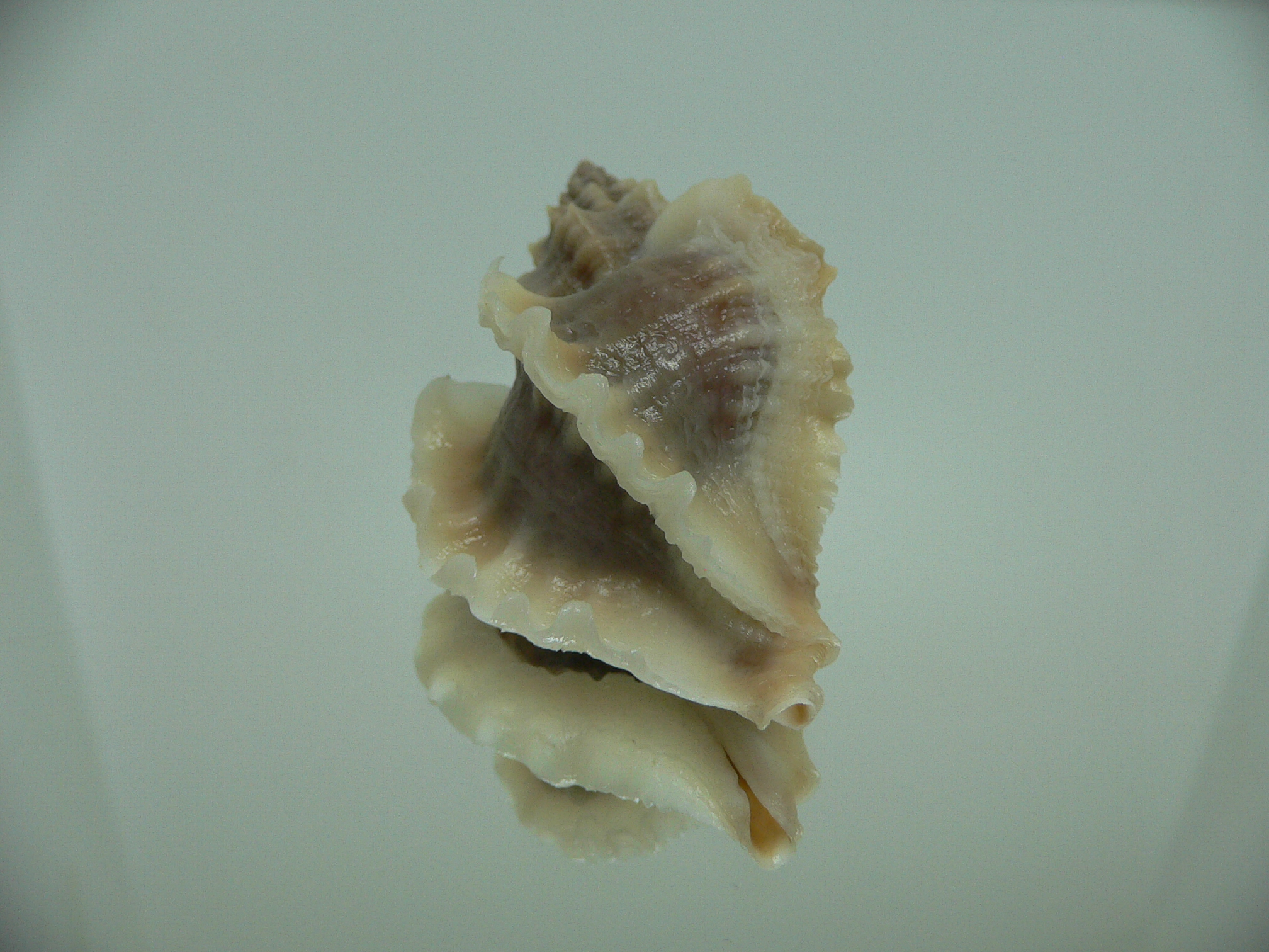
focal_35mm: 35
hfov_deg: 52.6
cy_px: 476
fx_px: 1283
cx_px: 634
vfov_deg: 40.7
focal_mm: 4.6
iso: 100
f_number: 2.8
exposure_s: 1/60
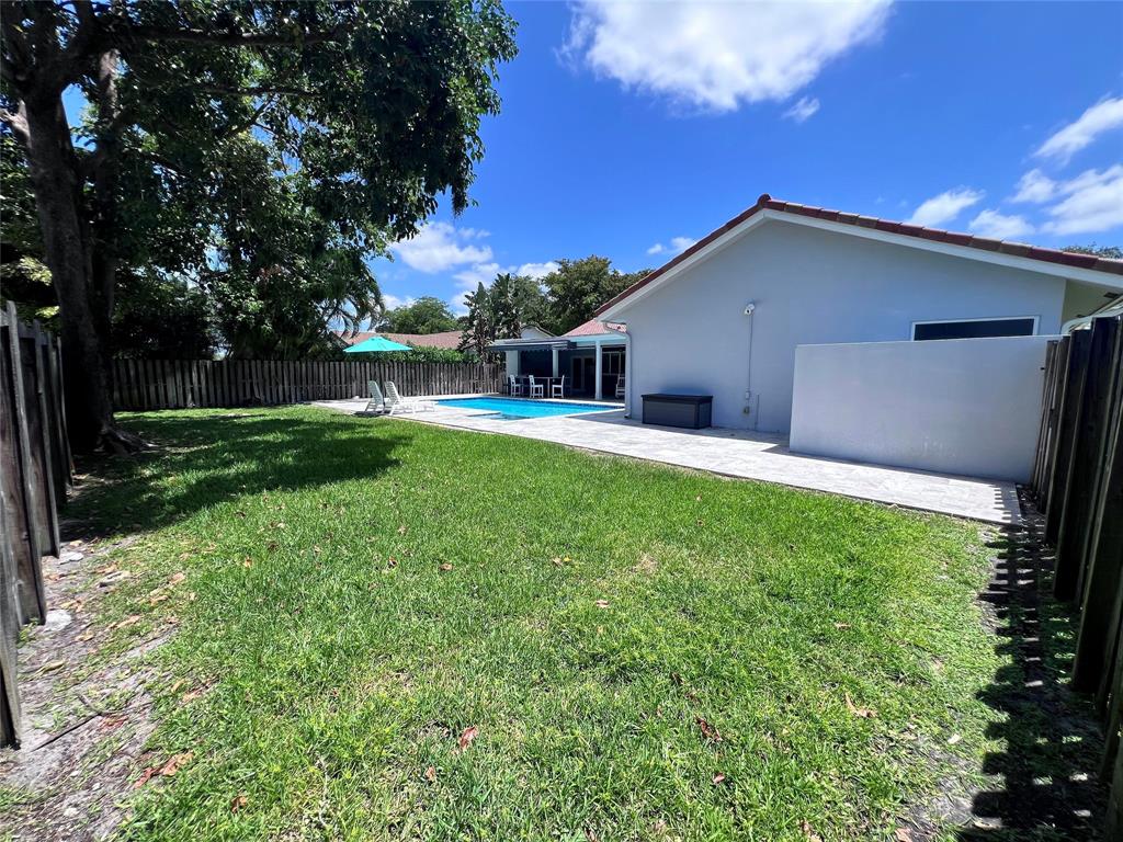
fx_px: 422
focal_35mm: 13
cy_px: 421
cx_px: 562
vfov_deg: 89.9
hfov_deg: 106.2
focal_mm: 1.57
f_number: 1.8
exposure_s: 1/1449
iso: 32
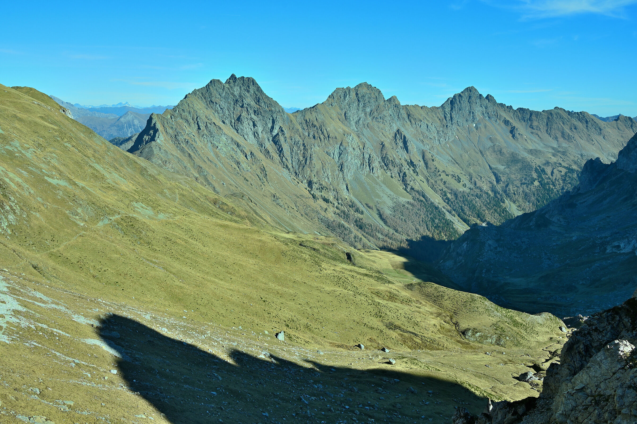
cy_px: 212
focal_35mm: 34
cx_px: 318
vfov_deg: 38.8
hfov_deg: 55.8
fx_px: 601
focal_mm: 34
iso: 100
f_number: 9
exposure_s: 1/250
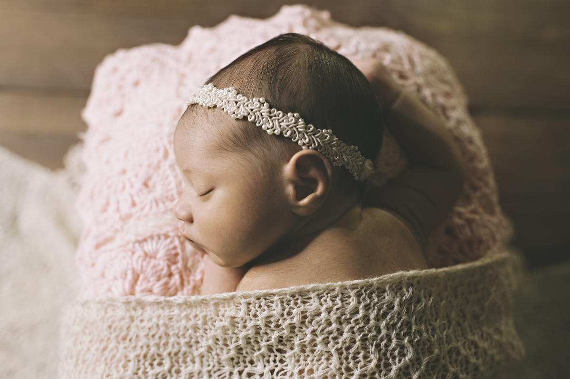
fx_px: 554
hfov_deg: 54.5
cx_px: 285
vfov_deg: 37.8
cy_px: 190
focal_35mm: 35
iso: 500
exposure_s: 1/160
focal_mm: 35
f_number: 2.8
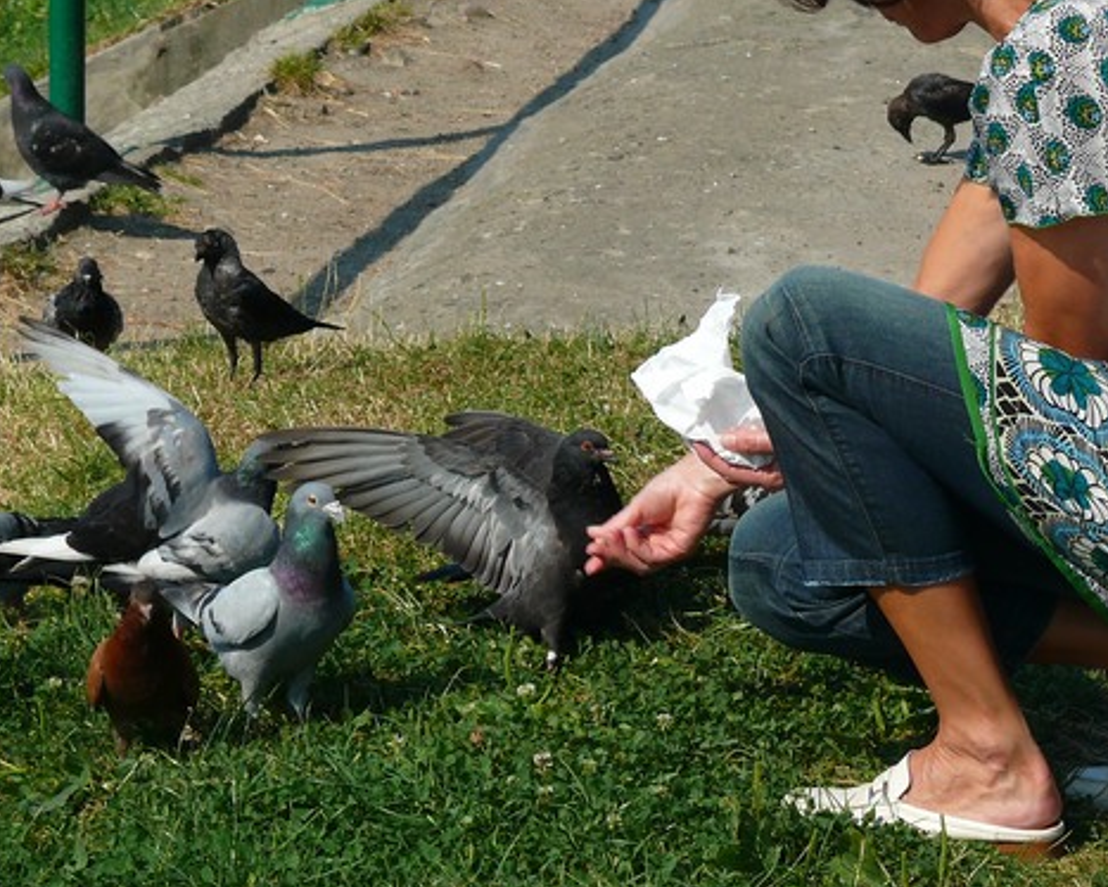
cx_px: 712
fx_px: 6627
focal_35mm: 202
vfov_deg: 7.7
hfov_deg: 9.6
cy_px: 382
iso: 100
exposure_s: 1/200
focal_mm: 27.2
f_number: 5.6
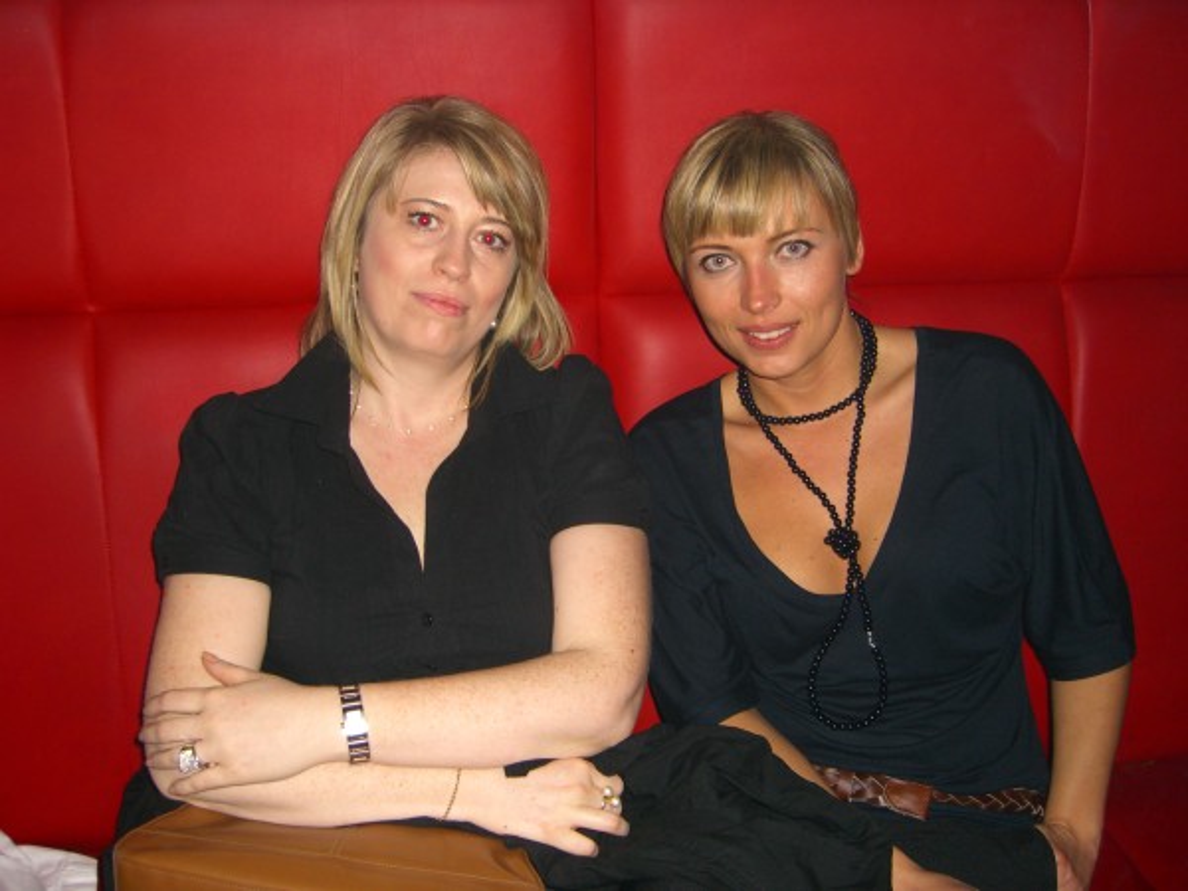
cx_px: 594
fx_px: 1304
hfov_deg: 49.0
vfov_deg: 37.7
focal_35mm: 38
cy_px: 446
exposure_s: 1/60
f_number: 2.8
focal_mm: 7.9
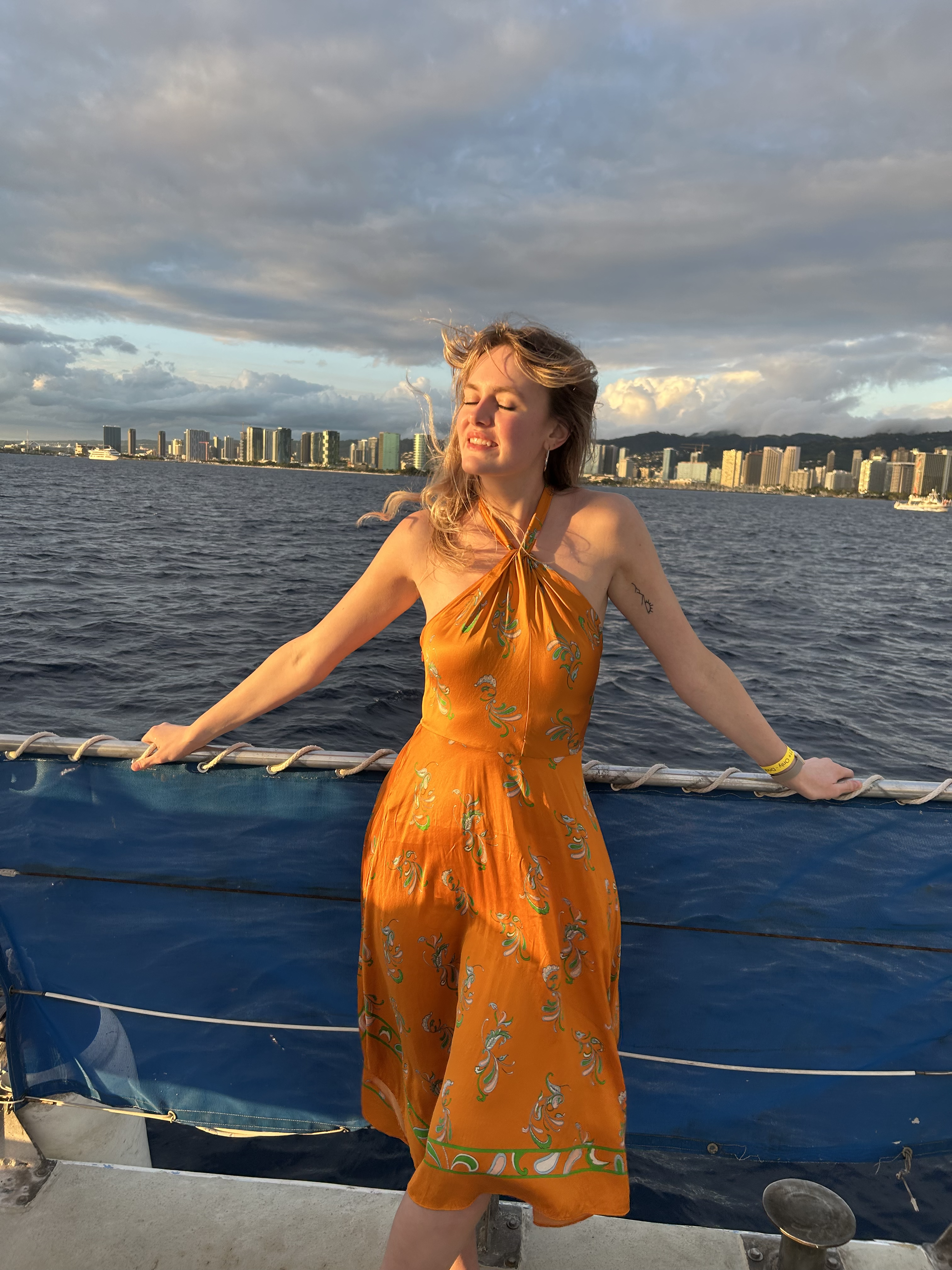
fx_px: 953
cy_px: 635
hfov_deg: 53.1
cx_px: 476
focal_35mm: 26
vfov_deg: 67.3
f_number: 1.5
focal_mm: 5.7
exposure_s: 1/563
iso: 50
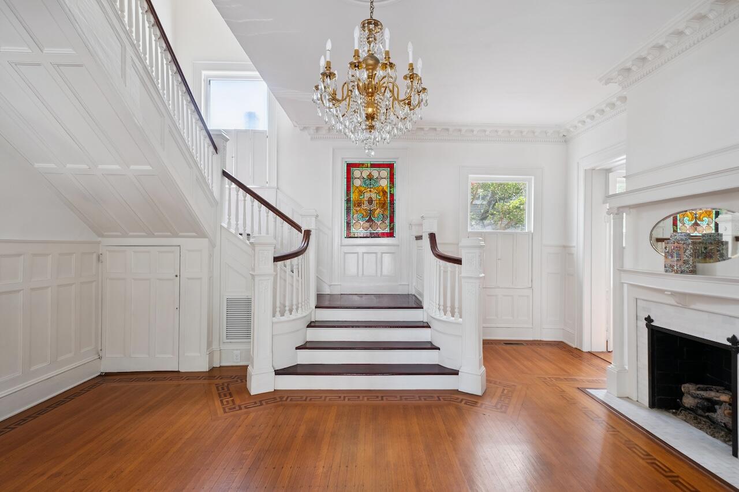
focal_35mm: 16
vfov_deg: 73.7
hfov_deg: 96.7
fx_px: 328
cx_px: 370
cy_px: 246
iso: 125
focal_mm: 10.5
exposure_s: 1/20
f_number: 4
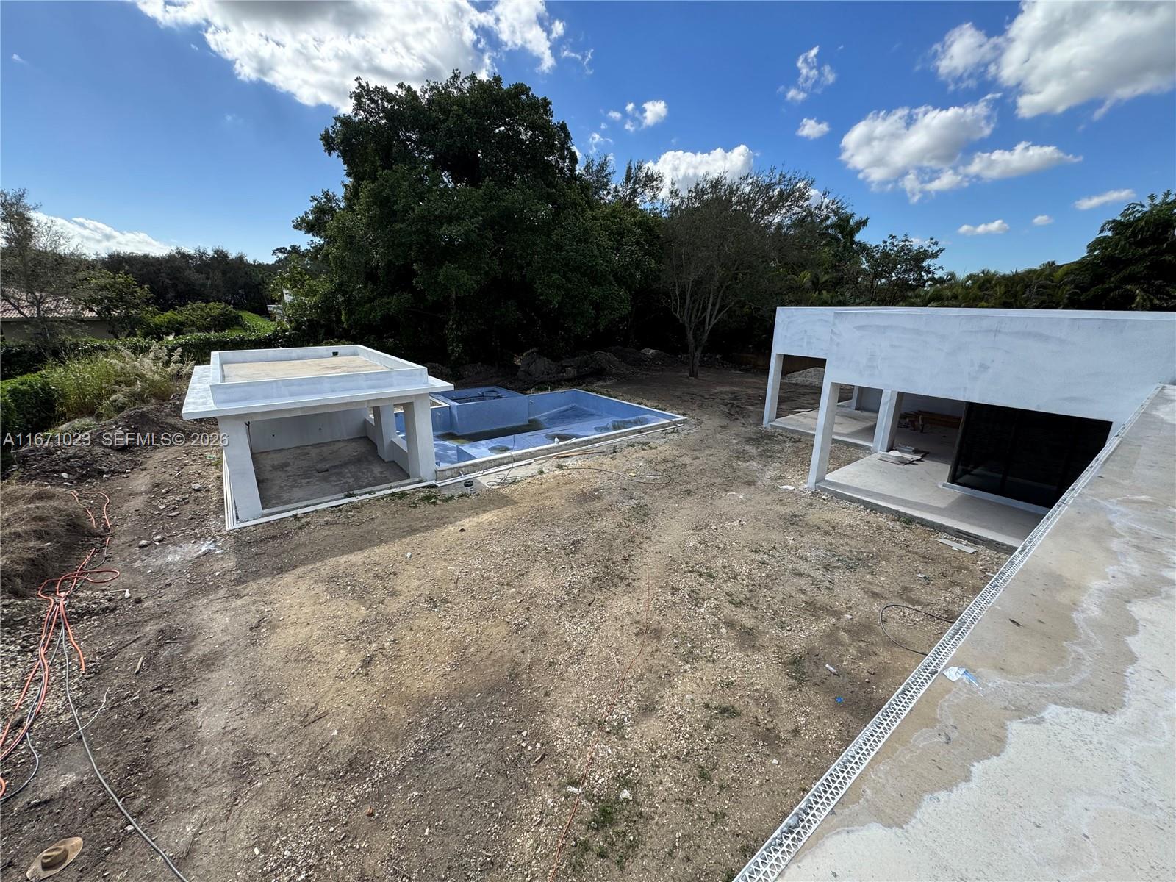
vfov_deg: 85.7
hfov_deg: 102.1
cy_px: 441
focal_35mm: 14
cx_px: 588
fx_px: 476
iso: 50
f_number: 2.2
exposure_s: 1/1063
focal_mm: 2.22
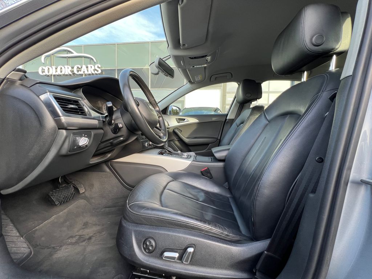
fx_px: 140
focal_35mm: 13
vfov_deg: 89.9
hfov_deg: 106.2
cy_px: 140
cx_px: 186
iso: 50
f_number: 1.8
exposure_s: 1/99
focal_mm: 1.57
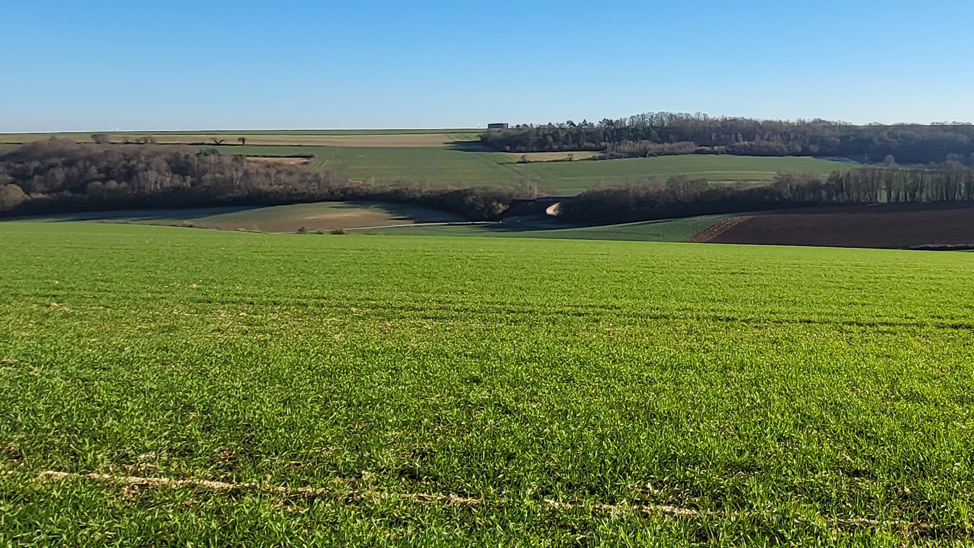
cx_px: 803
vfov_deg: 33.7
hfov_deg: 53.5
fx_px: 878
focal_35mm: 34
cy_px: 115
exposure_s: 1/992
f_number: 2.2
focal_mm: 1.74
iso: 32
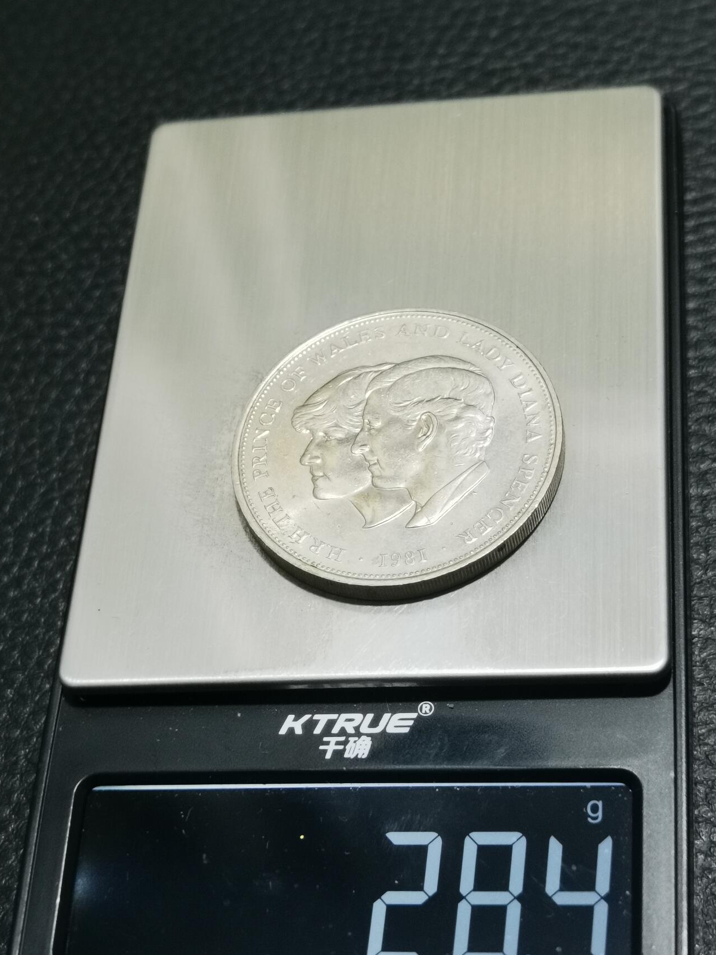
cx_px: 351
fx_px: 1792
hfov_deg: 22.6
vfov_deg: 29.8
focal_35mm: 65
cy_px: 484
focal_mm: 6.67
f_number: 1.9
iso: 200
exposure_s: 1/100
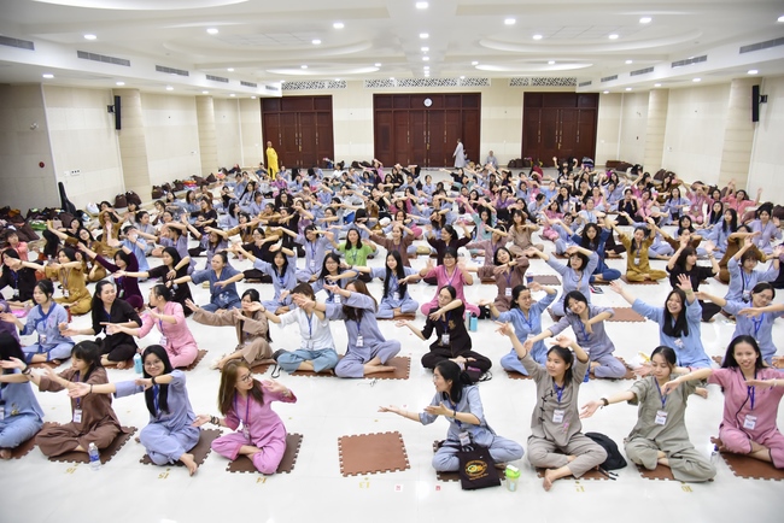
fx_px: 523
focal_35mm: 24
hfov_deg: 73.7
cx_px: 392
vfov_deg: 53.2
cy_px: 262
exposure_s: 1/80
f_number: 4
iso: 2500
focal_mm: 24
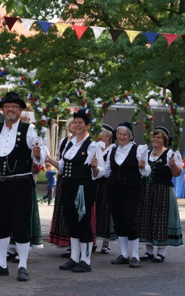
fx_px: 1022
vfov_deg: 16.5
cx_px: 18
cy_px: 148
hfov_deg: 10.3
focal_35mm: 127
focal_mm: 55
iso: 100
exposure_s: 1/100
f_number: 6.3
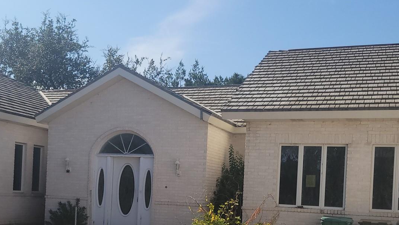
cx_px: 149
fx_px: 571
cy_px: 190
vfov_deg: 21.8
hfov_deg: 38.3
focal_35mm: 54
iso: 40
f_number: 1.8
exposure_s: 1/3579
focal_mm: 5.4
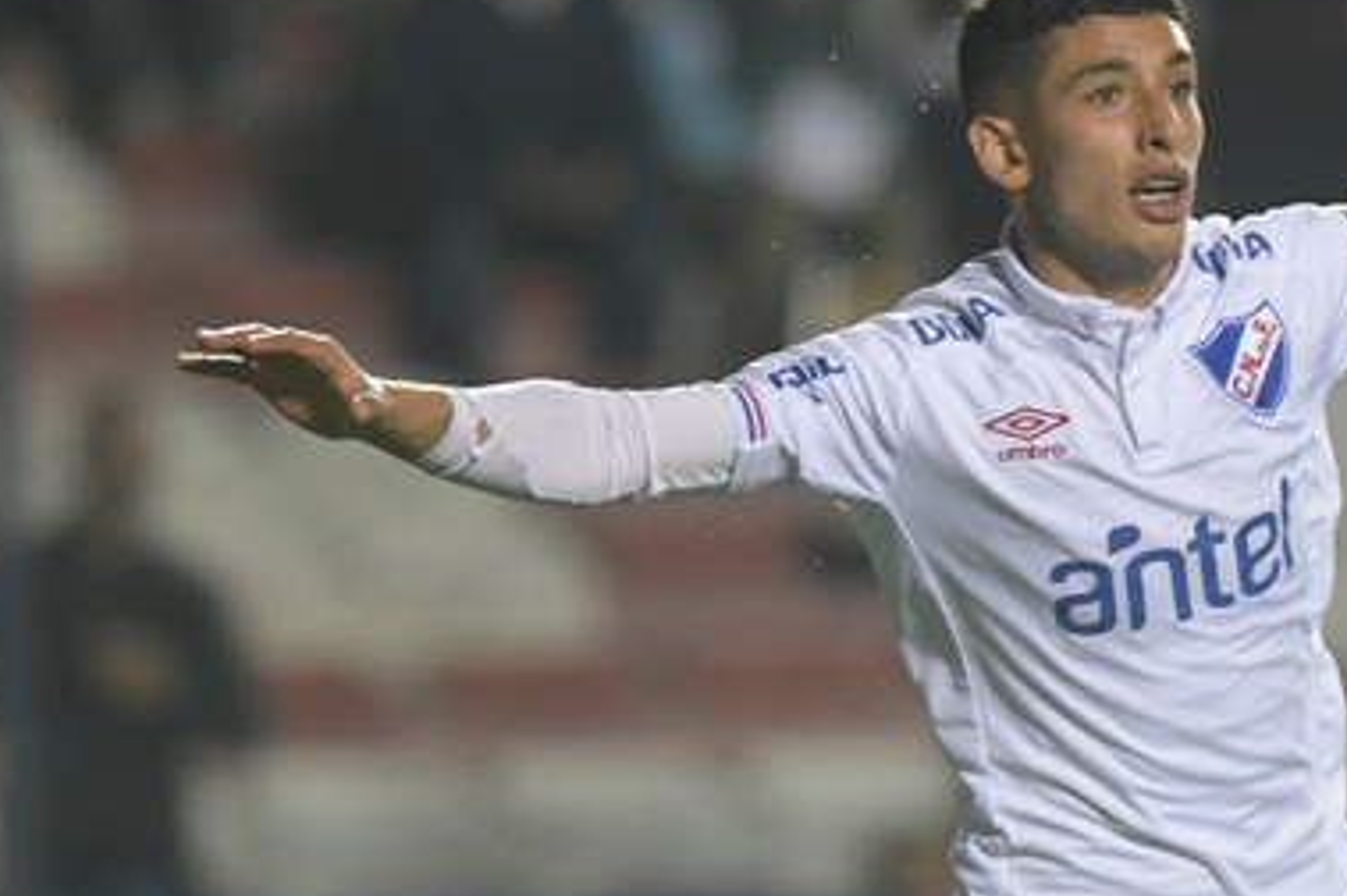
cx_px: 999
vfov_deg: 1.4
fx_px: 35552
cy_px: 667
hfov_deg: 2.2
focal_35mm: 951
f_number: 4
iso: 2500
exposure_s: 1/640
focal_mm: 300
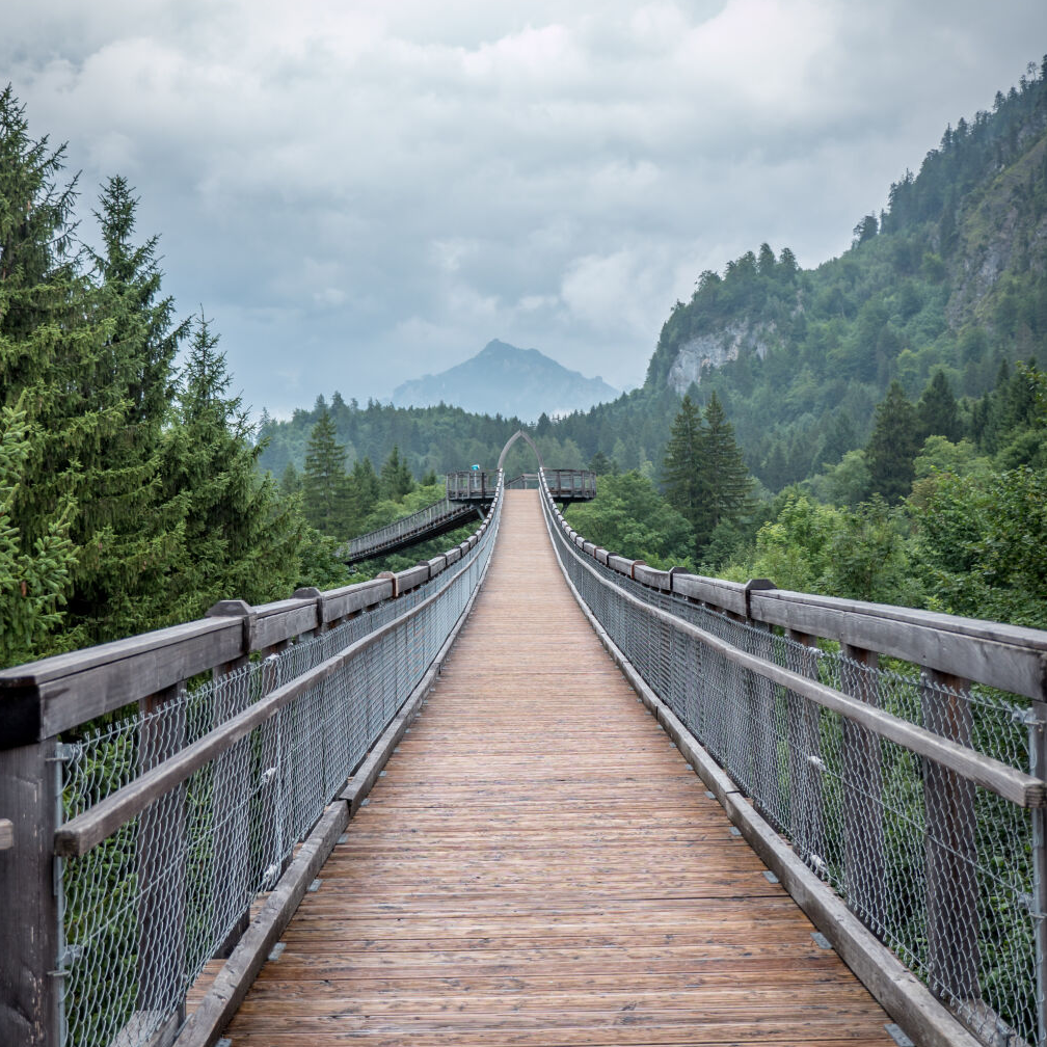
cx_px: 522
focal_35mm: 45
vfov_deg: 37.6
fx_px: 1540
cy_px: 512
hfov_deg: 37.6
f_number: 2.8
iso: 100
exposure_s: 1/800
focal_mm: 19
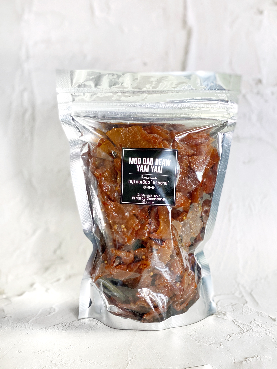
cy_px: 184
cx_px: 138
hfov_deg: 28.0
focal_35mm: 52
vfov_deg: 36.8
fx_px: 555
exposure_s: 1/101
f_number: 2
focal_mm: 6
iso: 250
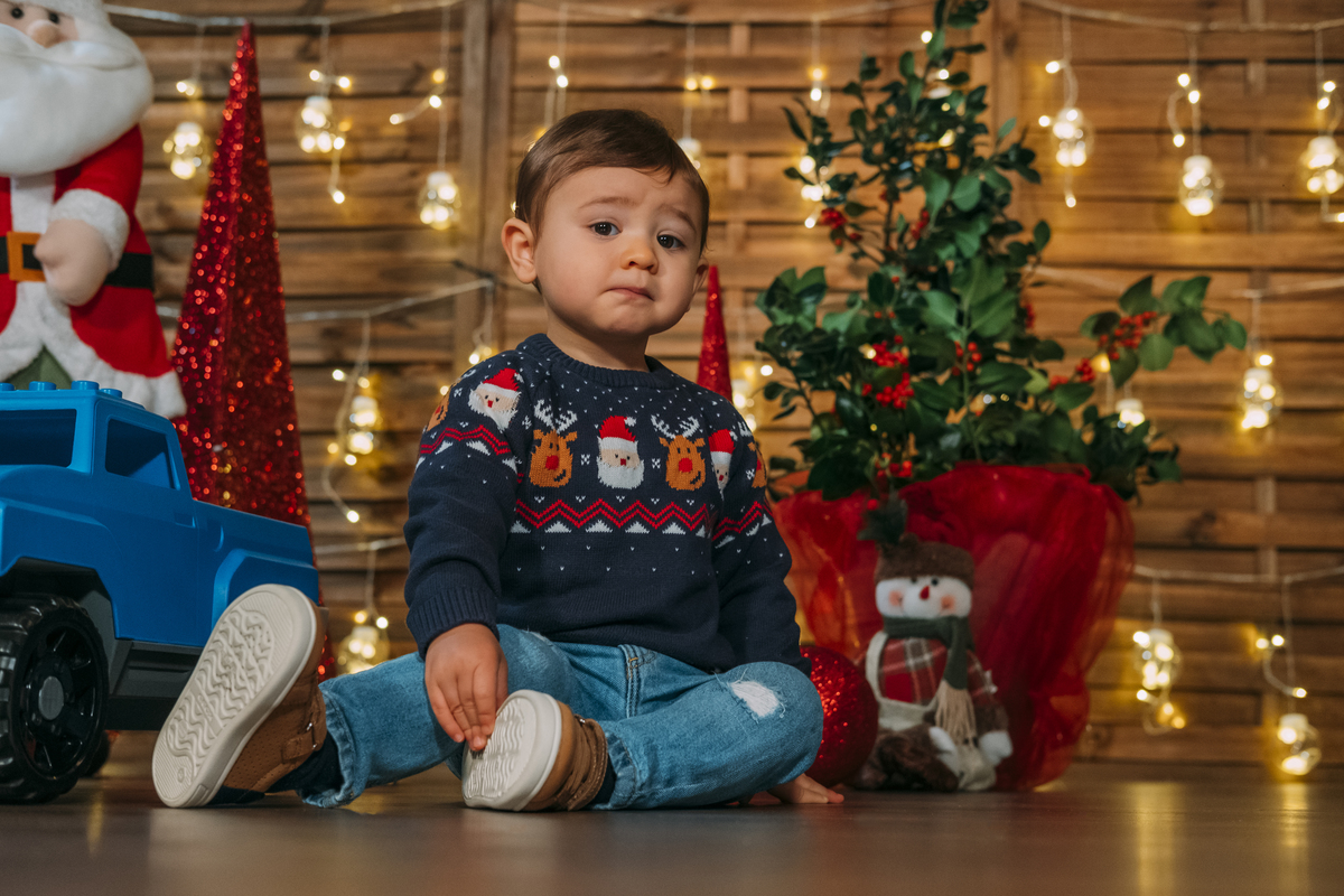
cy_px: 448
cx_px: 672
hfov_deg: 37.5
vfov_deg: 25.5
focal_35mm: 53
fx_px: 1979
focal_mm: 35
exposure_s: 1/125
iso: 1600
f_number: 3.6
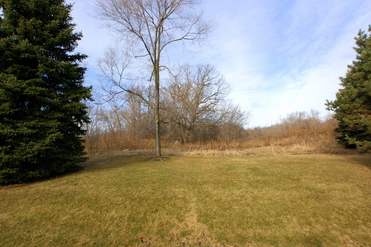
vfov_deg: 72.0
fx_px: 170
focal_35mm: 16
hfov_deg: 95.0
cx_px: 186
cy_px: 124
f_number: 10
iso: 100
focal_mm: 11
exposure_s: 1/80
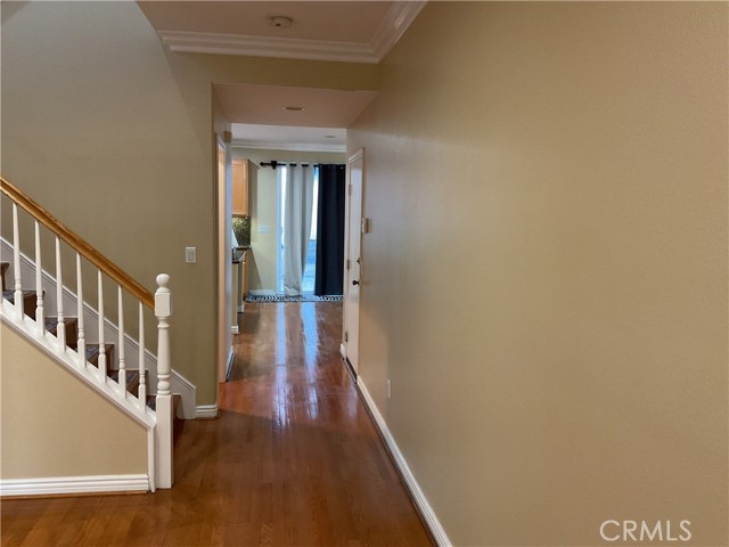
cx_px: 364
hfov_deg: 61.7
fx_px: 611
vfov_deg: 48.2
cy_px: 274
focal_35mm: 29
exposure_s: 1/40
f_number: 1.8
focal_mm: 3
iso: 200
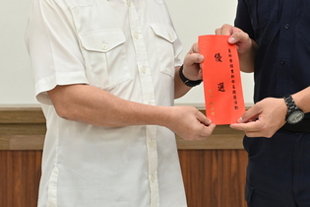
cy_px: 9
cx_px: 209
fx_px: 939
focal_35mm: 109
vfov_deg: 12.4
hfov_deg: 18.7
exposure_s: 1/125
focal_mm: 49
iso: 1000
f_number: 4
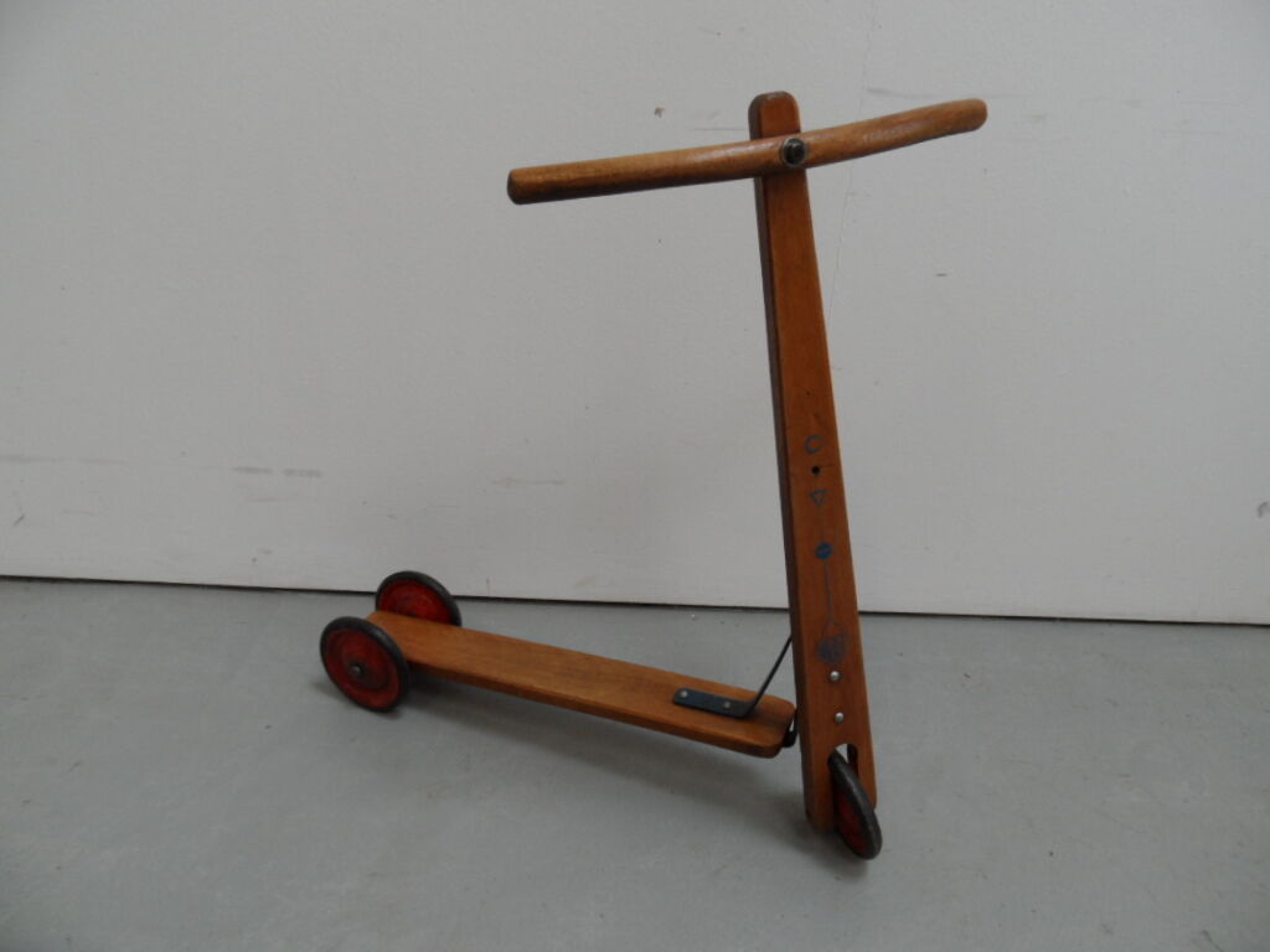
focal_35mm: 24
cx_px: 635
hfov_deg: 71.6
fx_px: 881
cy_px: 476
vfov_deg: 56.8
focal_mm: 3.9
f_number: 3.2
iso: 160
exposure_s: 1/30
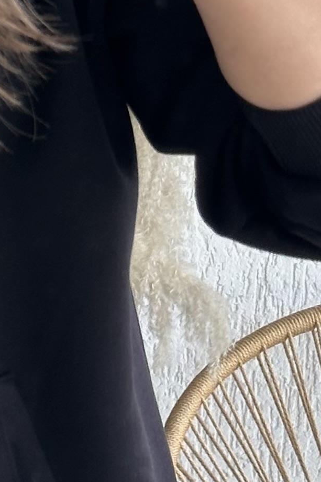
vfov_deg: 9.3
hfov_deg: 6.2
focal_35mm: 219
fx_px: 2928
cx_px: -43
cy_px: -30
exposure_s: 1/146
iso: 64
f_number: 1.78
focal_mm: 6.86
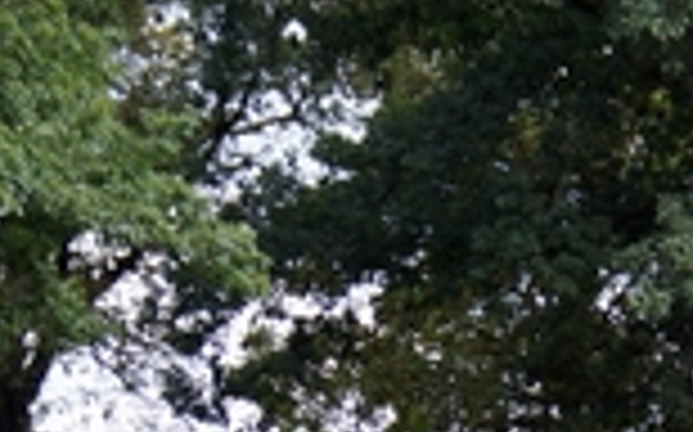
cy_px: 810
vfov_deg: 6.2
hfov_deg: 10.0
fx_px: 3925
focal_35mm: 208
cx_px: 702
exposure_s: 1/160
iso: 200
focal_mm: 35
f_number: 4.5
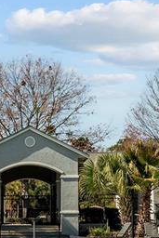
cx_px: 26
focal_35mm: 88
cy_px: 186
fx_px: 582
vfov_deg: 22.8
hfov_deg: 15.4
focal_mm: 22
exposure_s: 1/1000
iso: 400
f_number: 7.1
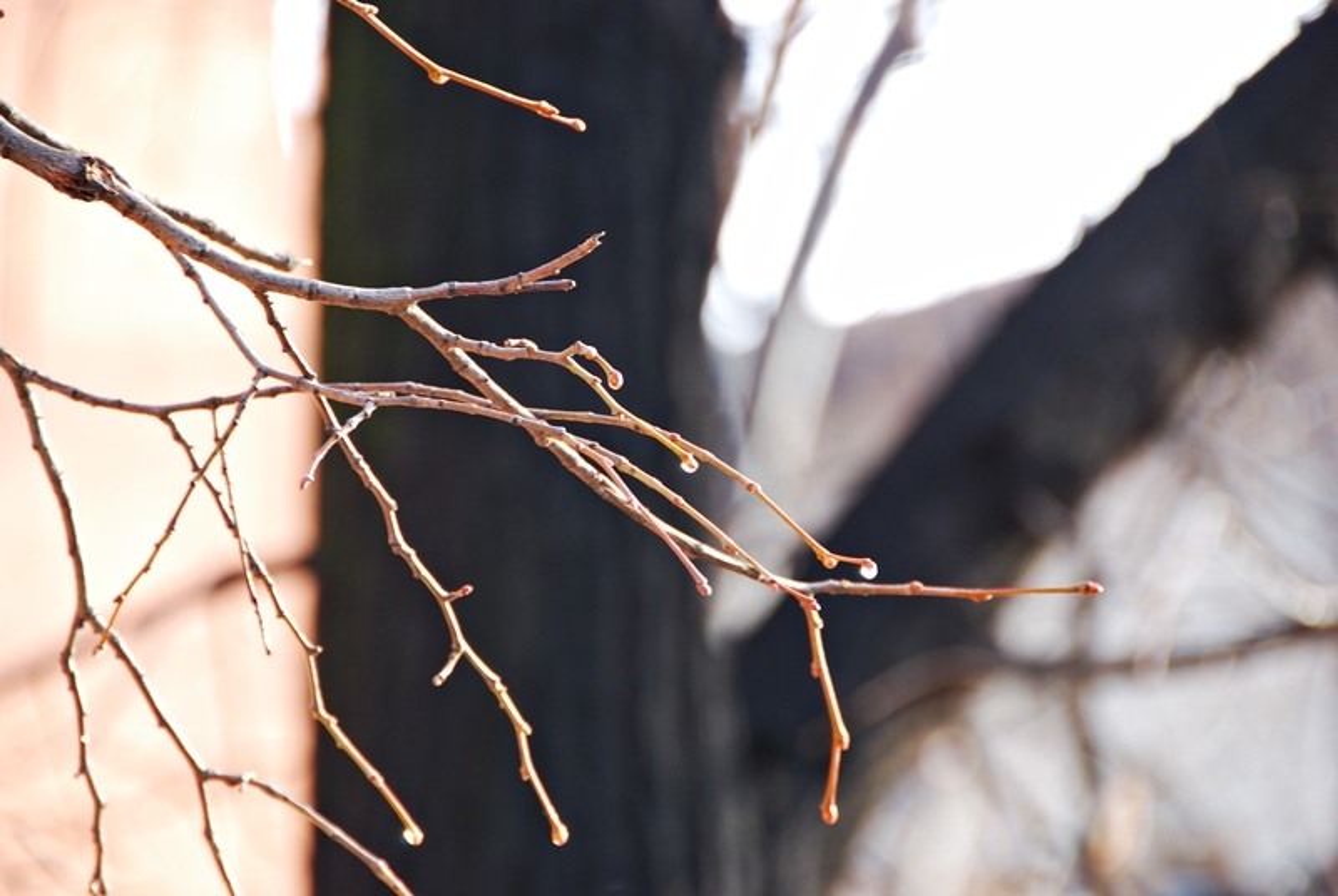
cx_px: 669
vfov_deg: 4.6
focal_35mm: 300
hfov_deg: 6.9
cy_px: 448
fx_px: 11166
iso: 200
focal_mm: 200
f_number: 5.6
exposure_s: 1/25
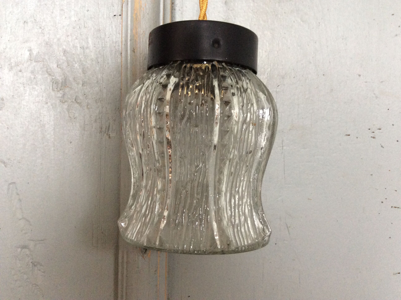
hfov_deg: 56.9
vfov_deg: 44.1
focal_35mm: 32
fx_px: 370
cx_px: 200
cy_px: 150
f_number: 2.4
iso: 160
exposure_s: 1/25
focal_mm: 3.3
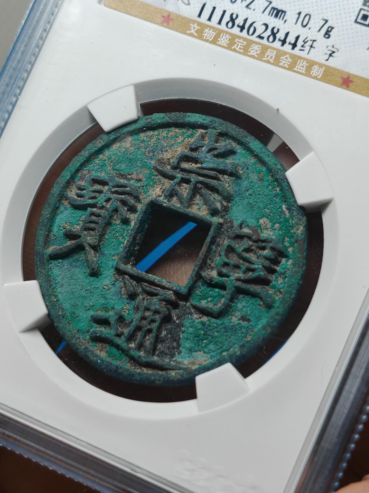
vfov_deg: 20.7
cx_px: 184
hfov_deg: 15.6
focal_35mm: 95
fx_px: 1350
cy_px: 246
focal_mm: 7.62
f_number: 1.6
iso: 50
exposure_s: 1/180
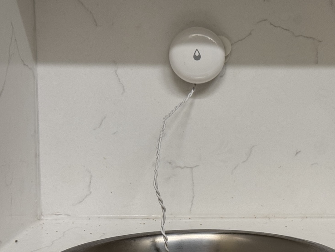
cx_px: 245
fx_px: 755
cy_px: 140
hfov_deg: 24.8
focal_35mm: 78
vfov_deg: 18.9
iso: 125
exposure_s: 1/60
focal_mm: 6.76
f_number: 1.78
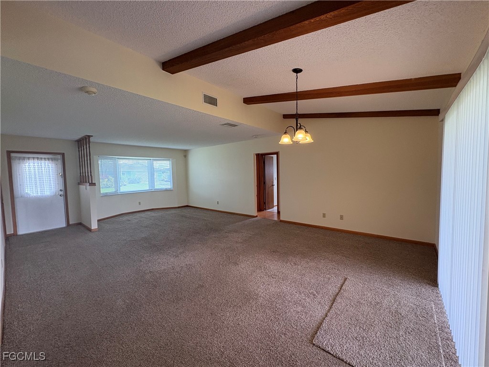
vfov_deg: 85.7
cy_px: 184
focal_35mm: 14
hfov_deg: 102.1
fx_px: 198
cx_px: 244
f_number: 2.2
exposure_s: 1/84
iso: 250
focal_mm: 2.22
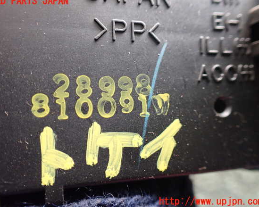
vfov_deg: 45.8
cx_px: 124
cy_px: 101
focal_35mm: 32
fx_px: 245
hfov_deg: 55.7
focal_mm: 5.4
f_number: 2.3
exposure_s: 1/50
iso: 800
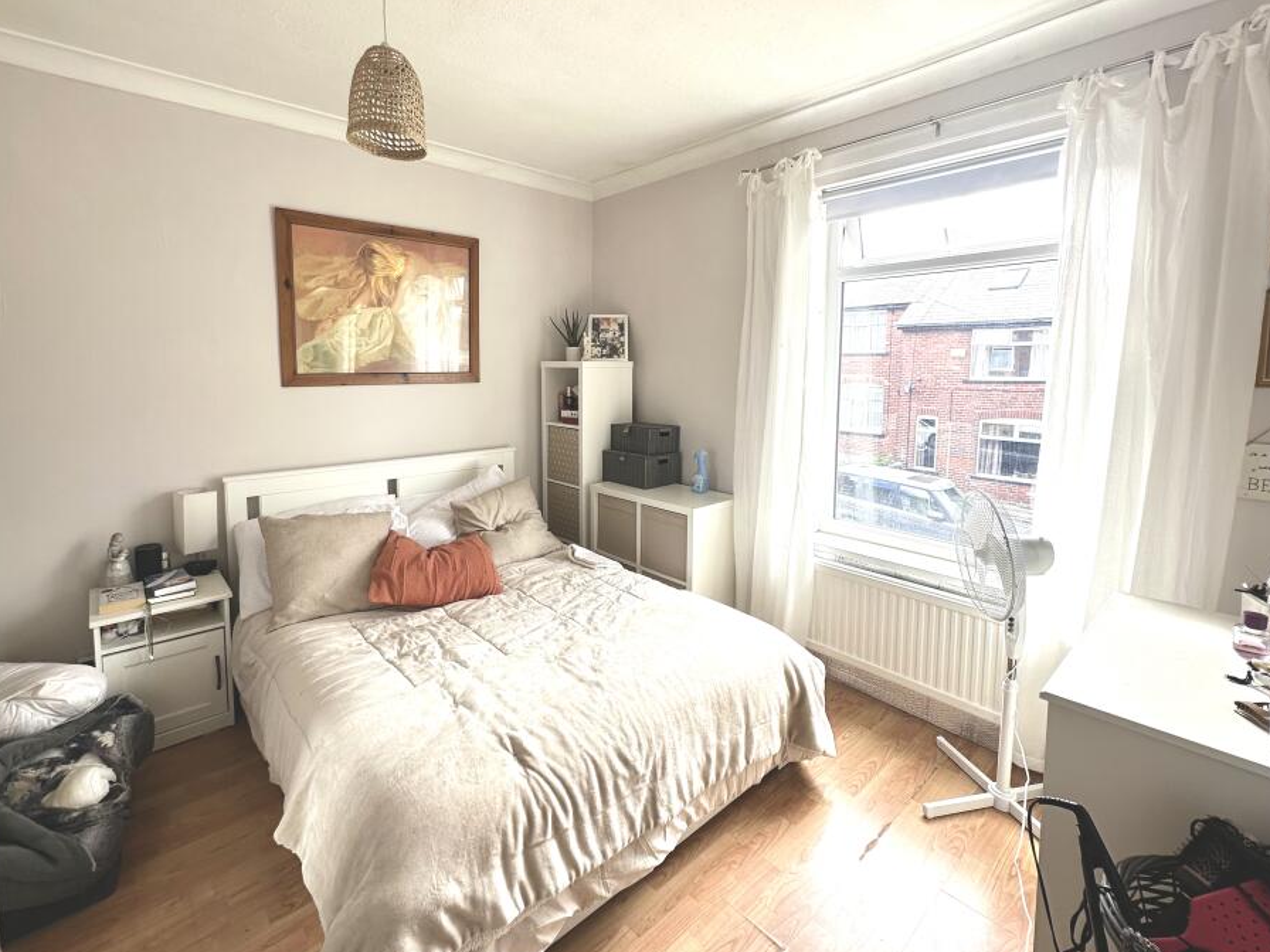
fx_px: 587
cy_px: 418
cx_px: 619
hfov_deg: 94.5
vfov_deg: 77.8
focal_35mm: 16
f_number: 2.2
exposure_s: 1/112
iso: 40
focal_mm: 2.22
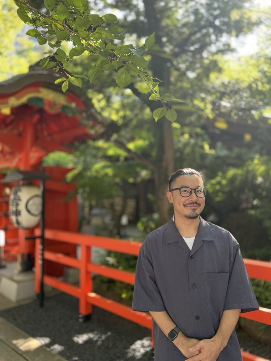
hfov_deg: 53.1
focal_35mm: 26
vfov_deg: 67.3
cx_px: 136
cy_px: 180
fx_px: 271
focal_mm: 5.7
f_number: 1.5
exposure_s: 1/171
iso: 50
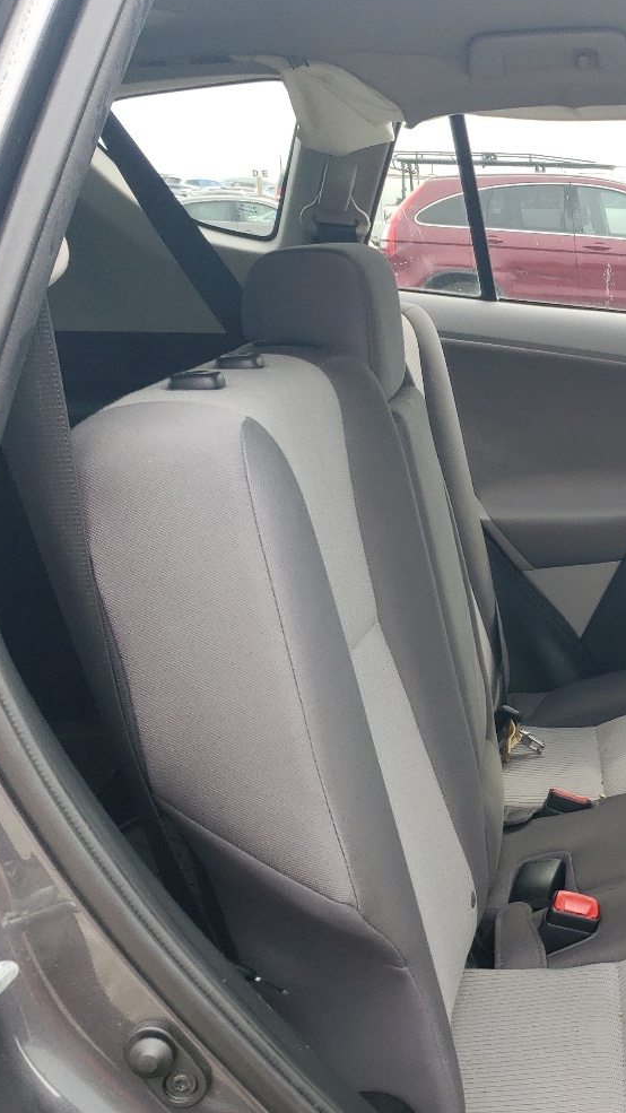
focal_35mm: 46
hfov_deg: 23.6
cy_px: 643
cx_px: 763
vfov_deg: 44.4
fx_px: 1358
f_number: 1.5
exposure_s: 1/200
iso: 50
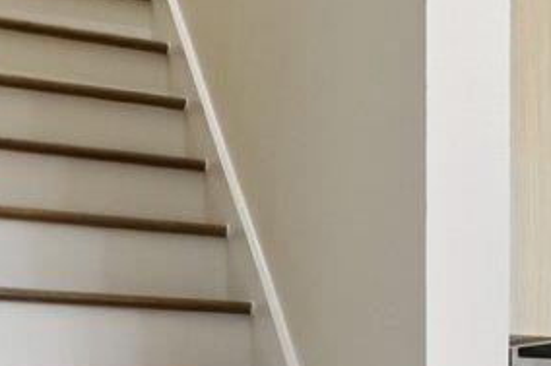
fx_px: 1545
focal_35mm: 101
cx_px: 1315
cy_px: 478
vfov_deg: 13.1
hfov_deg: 14.1
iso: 400
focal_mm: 14
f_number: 8
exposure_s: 1/25
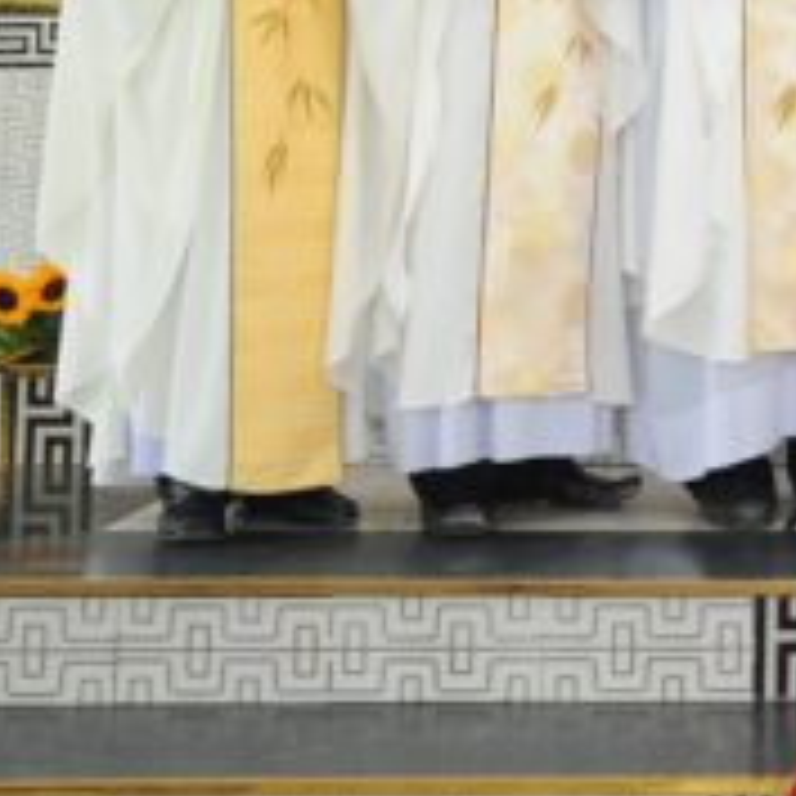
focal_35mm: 116
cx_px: 1412
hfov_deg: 13.6
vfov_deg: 14.2
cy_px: -333
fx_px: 3014
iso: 640
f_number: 4.5
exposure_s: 1/80
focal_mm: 21
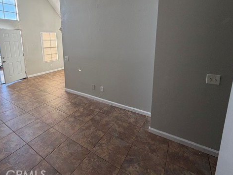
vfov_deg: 67.4
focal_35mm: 19
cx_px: 96
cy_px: 63
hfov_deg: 83.8
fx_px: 128
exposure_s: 1/121
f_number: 2.2
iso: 100
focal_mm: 2.22
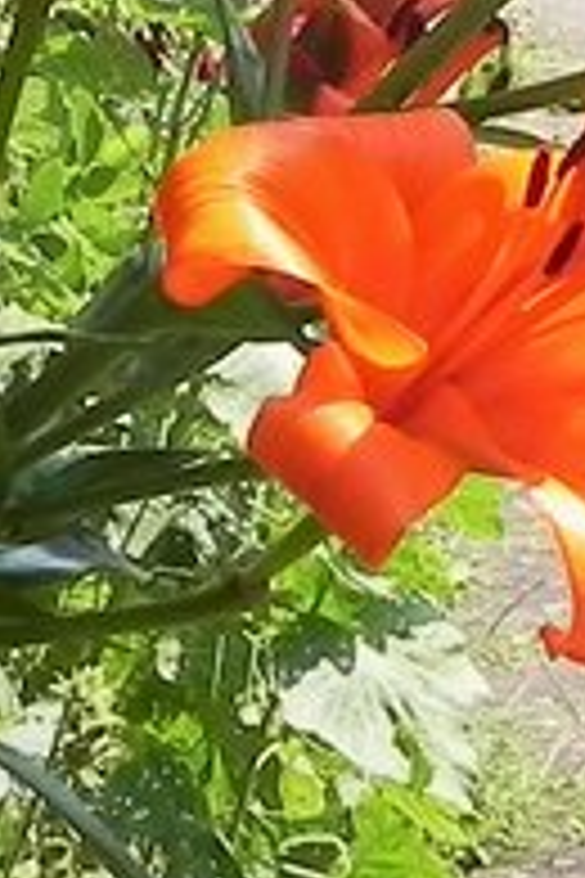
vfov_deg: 12.3
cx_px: 896
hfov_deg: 8.1
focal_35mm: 166
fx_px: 4046
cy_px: 108
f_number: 5.6
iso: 160
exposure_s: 1/239
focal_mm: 4.6
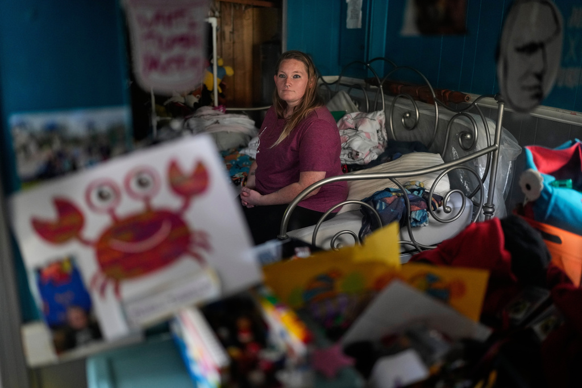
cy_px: 194
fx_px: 566
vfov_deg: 37.9
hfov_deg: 54.4
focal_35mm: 35
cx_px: 291
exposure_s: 1/160
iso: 2000
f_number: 1.4
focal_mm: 35
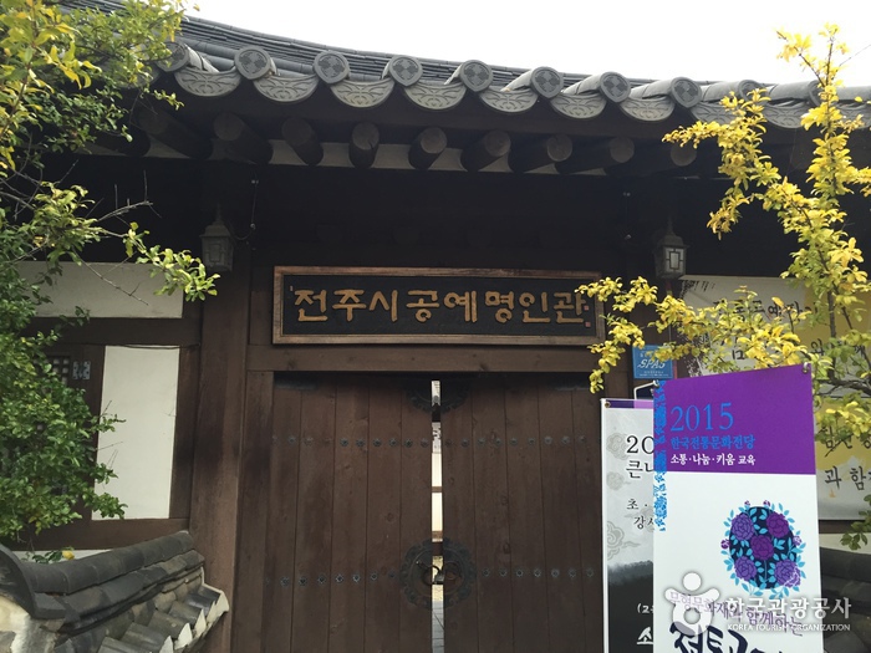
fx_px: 730
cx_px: 436
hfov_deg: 61.7
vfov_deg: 48.2
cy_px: 326
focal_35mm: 29
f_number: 2.2
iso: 50
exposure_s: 1/30
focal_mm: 4.15
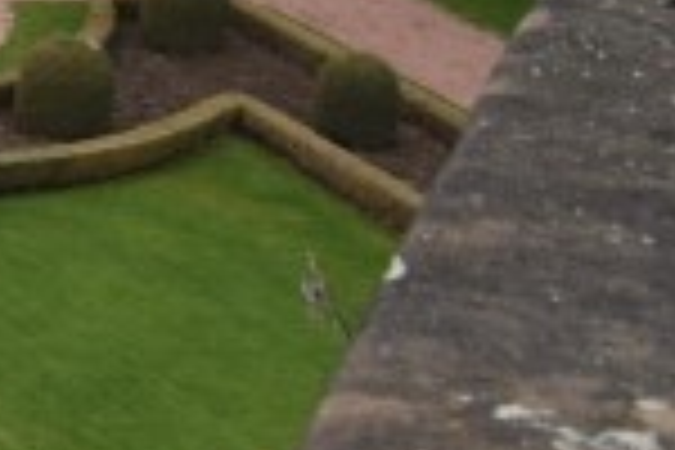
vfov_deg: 7.2
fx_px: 3450
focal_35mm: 184
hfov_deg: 9.0
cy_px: -468
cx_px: -1368
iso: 400
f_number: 5.6
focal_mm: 18
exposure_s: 1/125
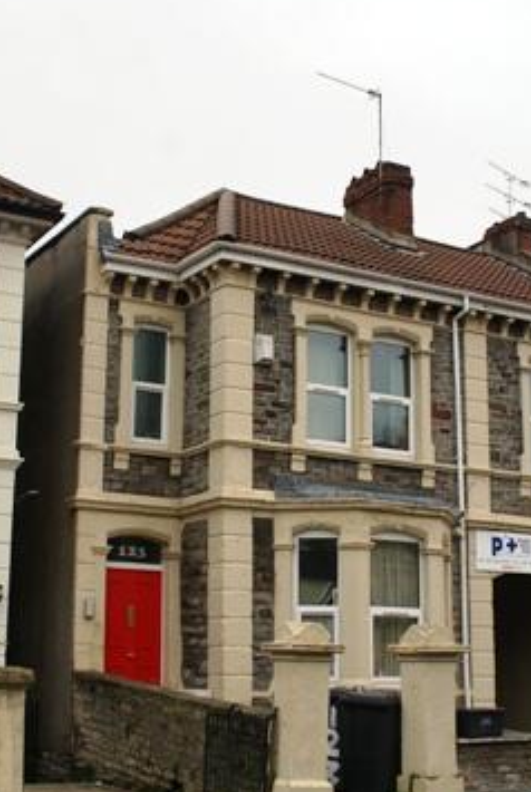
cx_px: 252
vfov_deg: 37.4
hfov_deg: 25.6
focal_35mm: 53
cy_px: 431
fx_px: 1168
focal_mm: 28
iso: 100
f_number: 5.6
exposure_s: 1/125
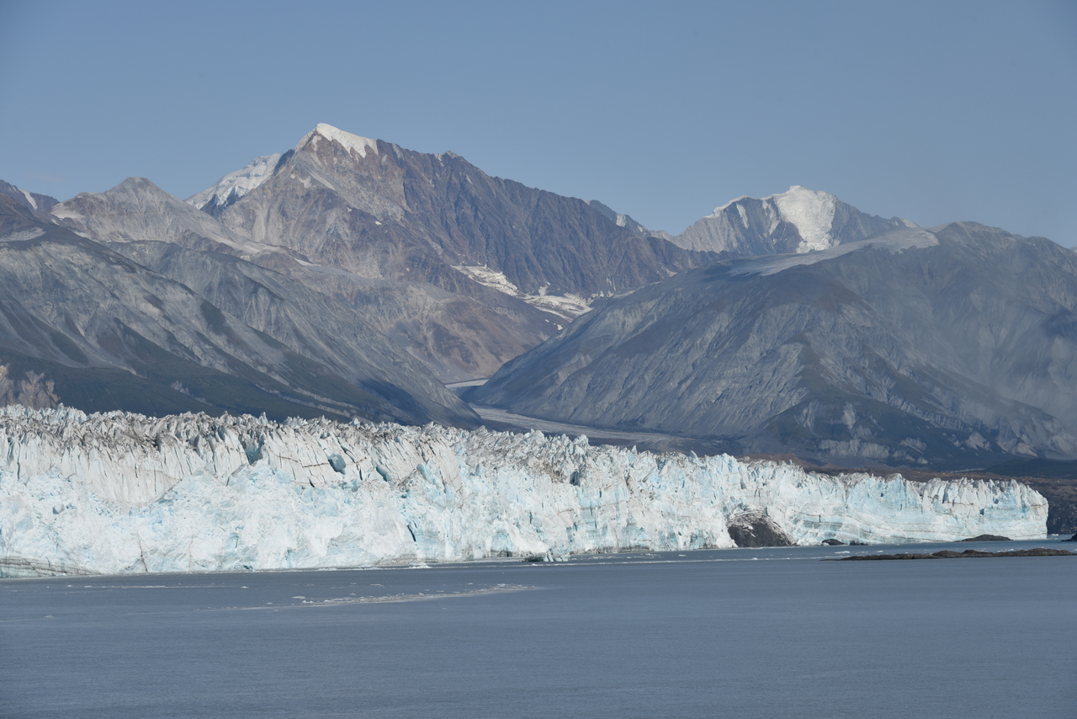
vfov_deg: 11.2
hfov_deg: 16.8
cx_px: 538
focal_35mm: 122
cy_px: 360
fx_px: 3650
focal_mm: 122
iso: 100
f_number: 11
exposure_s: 1/500
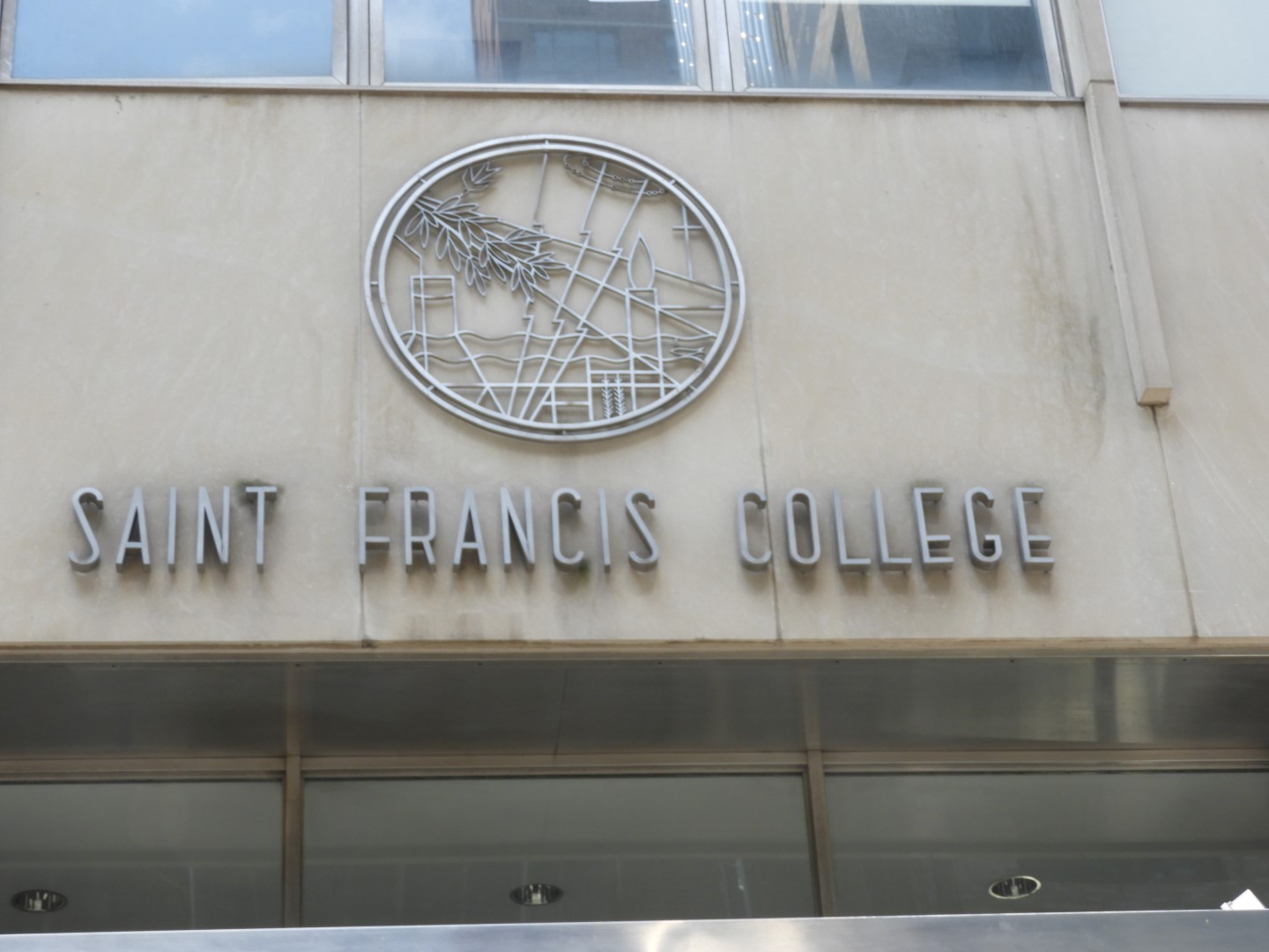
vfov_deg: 18.4
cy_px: 476
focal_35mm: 80
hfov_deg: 24.4
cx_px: 634
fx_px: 2933
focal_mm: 14.3
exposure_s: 1/100
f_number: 4.5
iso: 100
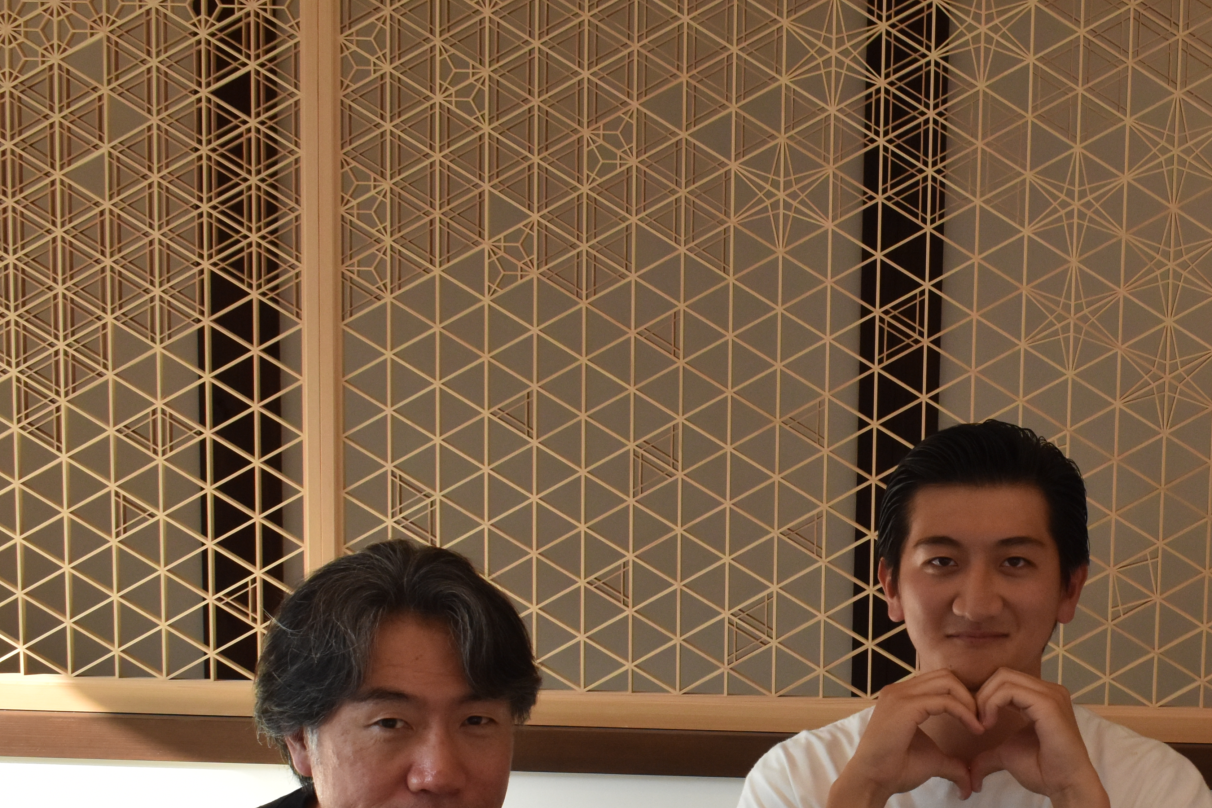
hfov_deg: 26.2
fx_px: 2525
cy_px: 627
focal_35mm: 75
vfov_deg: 18.0
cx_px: 1051
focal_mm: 28
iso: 1000
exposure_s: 1/400
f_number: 10
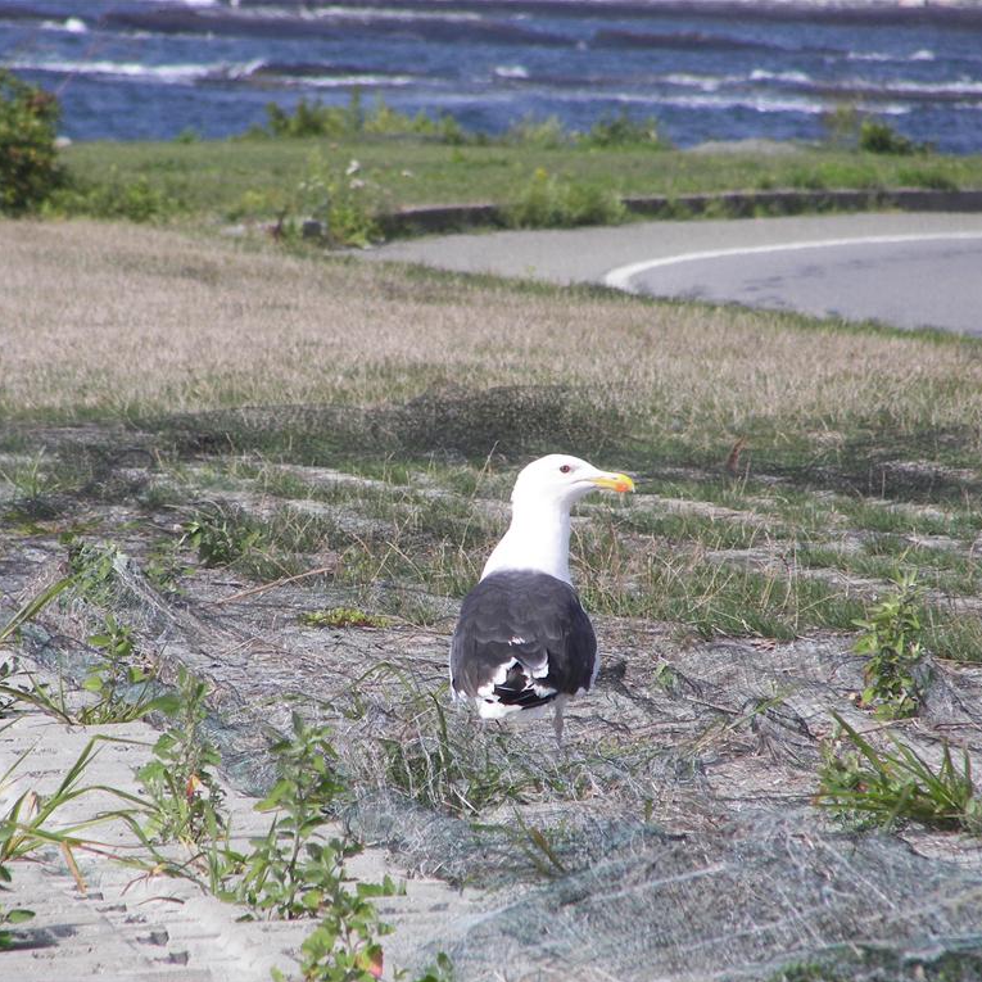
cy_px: 492
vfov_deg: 3.4
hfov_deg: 3.4
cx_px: 406
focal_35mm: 511
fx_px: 16401
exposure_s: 1/500
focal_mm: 72
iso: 64
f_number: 5
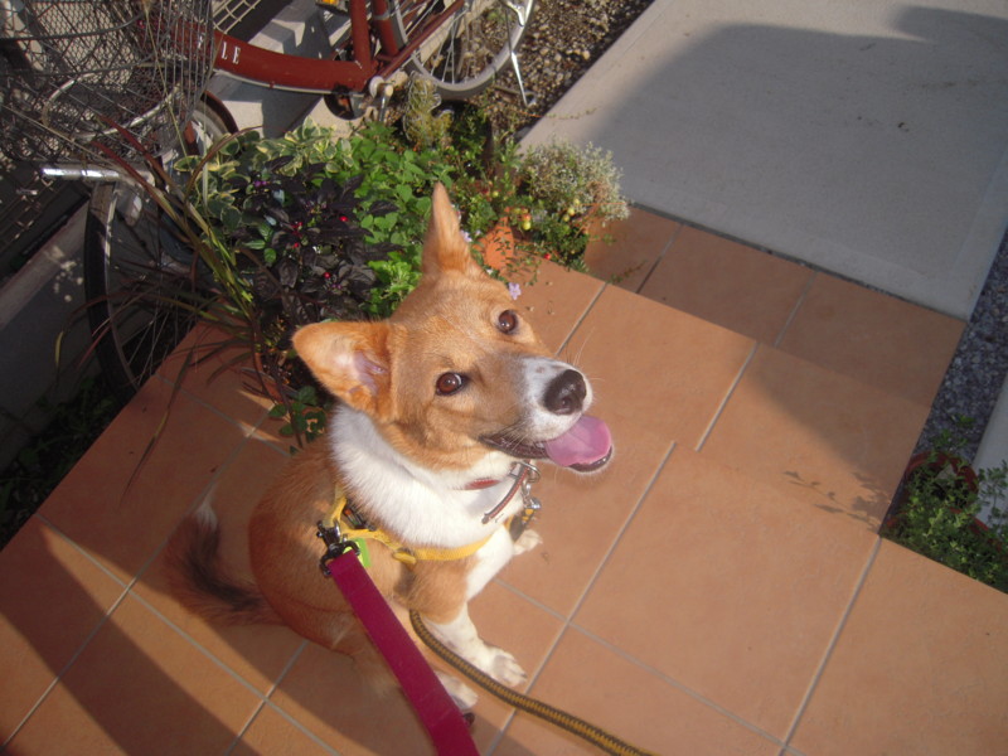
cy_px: 378
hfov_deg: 63.4
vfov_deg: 49.7
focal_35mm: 28
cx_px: 504
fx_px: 815
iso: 100
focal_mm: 5
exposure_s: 1/400
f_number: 5.4
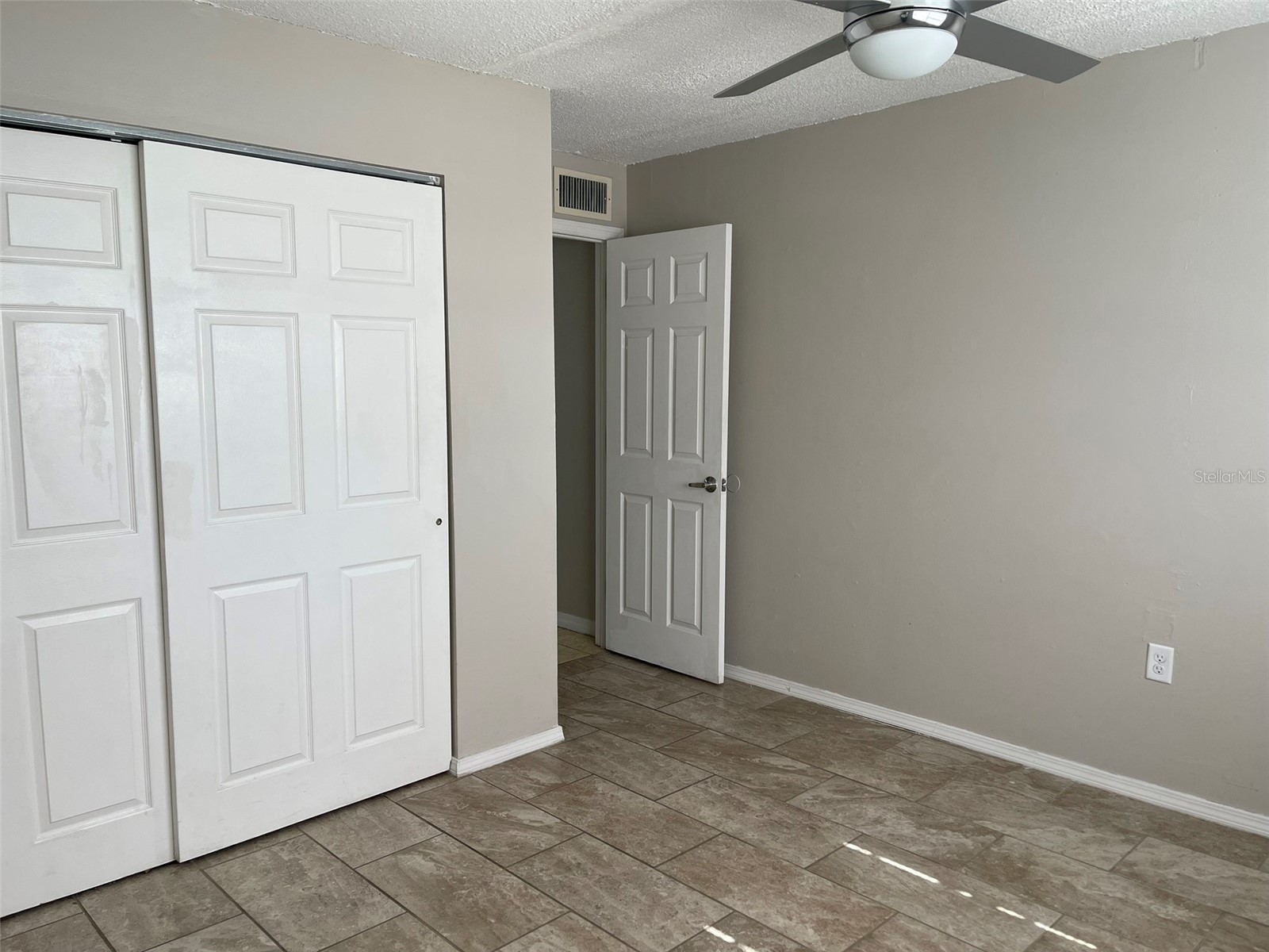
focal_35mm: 26
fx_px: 953
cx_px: 634
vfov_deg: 53.1
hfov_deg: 67.3
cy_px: 476
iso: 40
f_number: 1.6
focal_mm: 5.1
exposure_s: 1/121
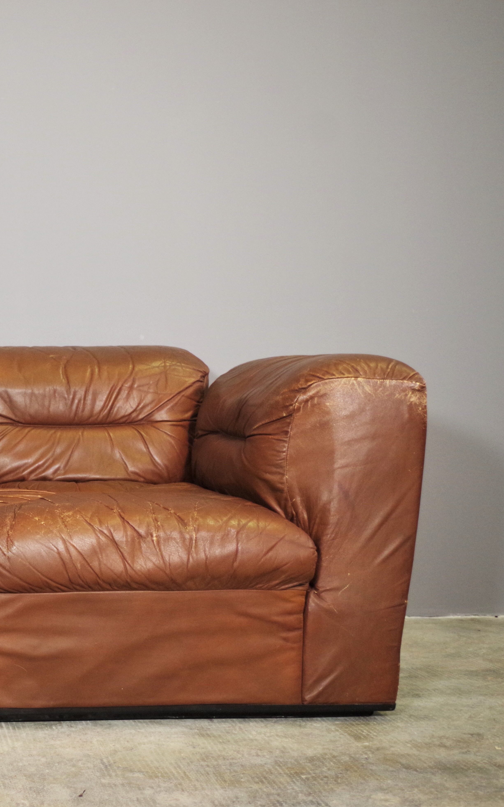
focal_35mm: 56
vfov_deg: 36.3
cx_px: -70
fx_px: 1231
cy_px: 397
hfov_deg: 21.7
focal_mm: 24.38
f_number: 4
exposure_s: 1/60
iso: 800
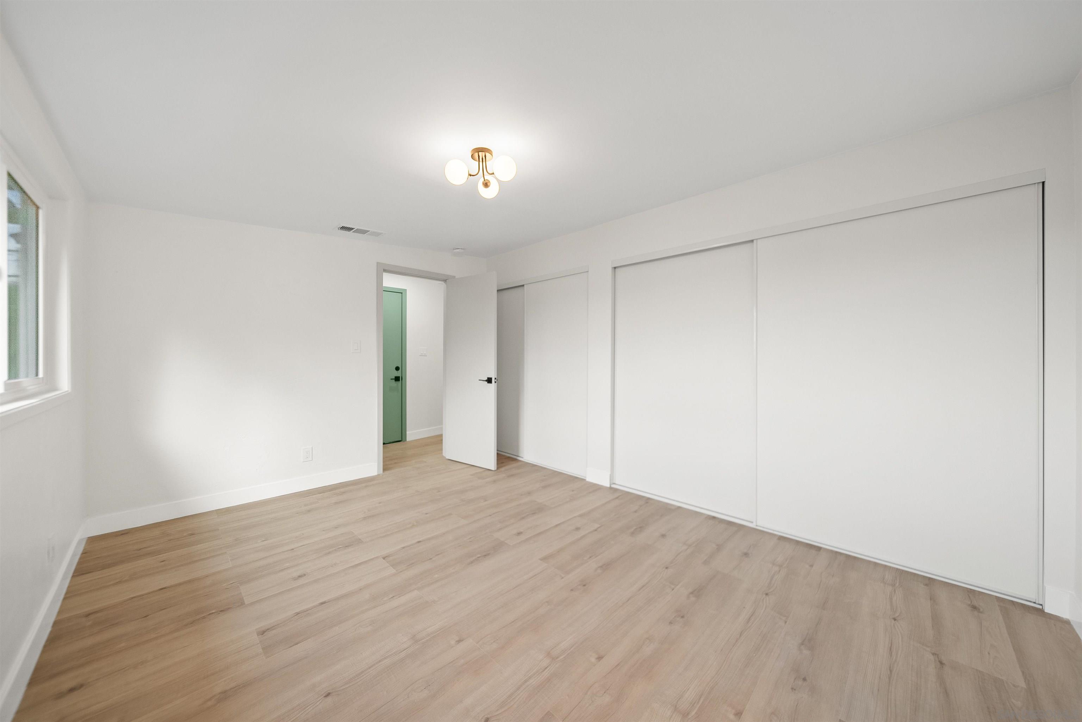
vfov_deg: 90.1
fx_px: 361
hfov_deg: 112.6
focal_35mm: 12
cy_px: 361
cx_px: 541
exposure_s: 1/10
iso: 250
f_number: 4
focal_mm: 12
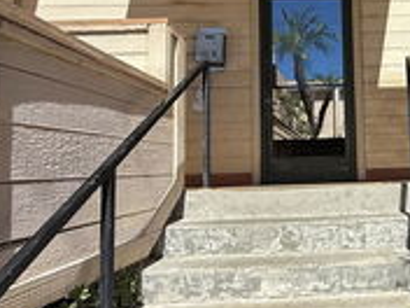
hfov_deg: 48.4
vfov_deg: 41.7
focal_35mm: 34
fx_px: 403
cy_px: 135
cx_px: 367
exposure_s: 1/2976
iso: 50
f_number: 2.2
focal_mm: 2.22
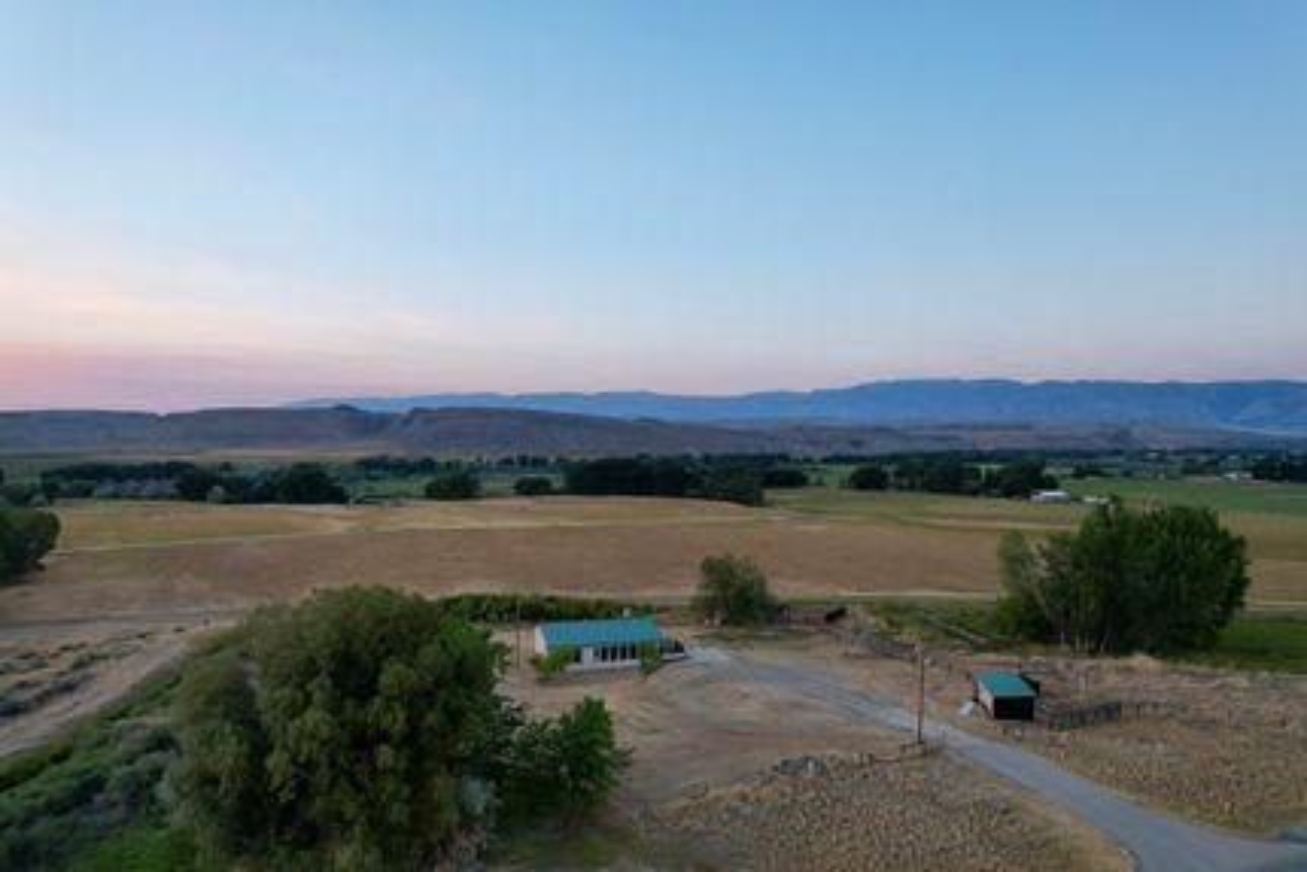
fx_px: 799
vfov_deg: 57.3
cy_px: 436
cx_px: 654
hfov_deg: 78.6
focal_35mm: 22
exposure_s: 1/100
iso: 100
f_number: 2.8
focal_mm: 8.38
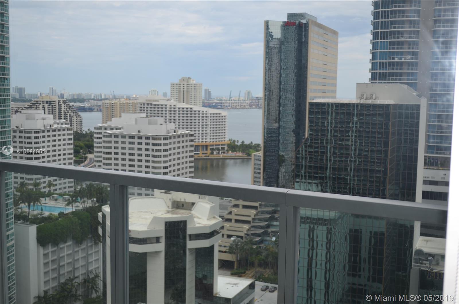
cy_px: 152
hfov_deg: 43.7
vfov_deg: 29.7
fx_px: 572
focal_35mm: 45
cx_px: 230
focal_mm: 30
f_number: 4.5
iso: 100
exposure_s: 1/250
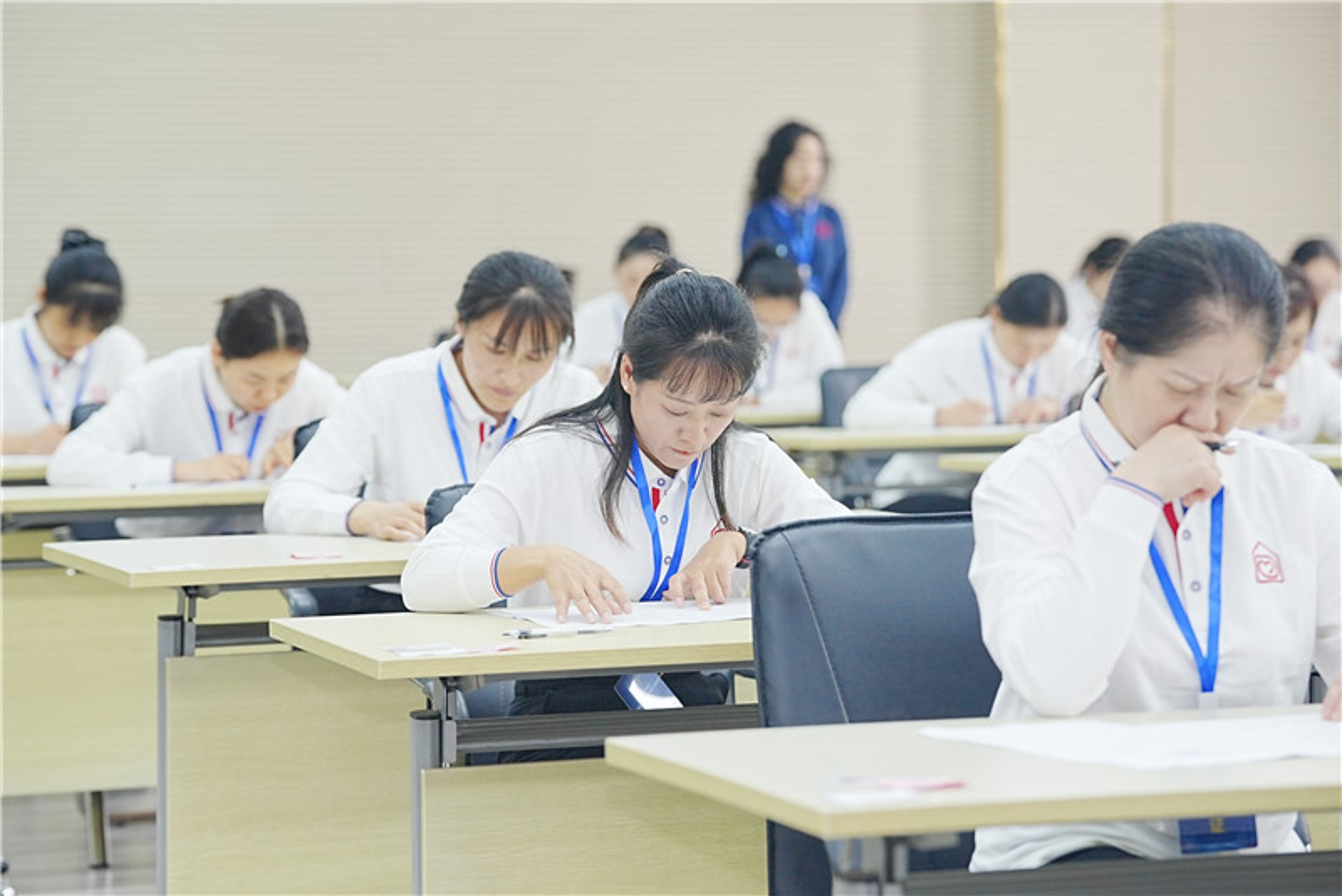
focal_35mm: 110
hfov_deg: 18.6
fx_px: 4102
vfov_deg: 12.5
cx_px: 671
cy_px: 448
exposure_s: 1/100
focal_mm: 110
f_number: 4
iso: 1250
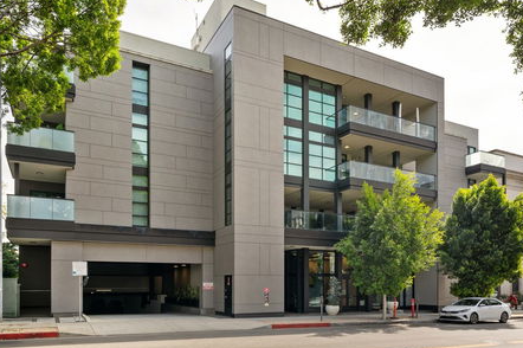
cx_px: 252
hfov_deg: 70.4
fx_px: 371
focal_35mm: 26
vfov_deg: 50.3
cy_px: 174
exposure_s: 1/100
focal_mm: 23.5
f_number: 11
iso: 250
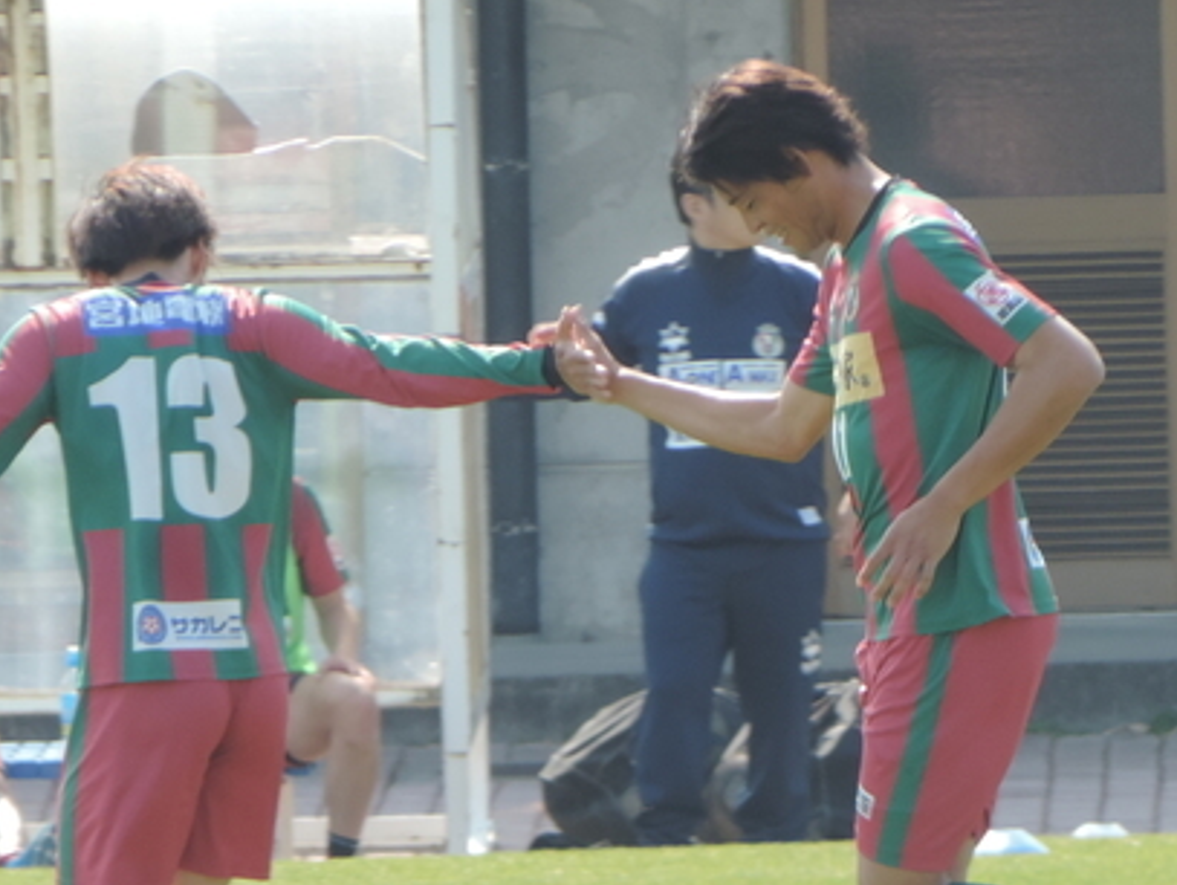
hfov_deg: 1.8
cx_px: 737
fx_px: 36754
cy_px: 778
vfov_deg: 1.4
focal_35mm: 1080
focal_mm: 98.1
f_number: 4.9
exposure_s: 1/250
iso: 140
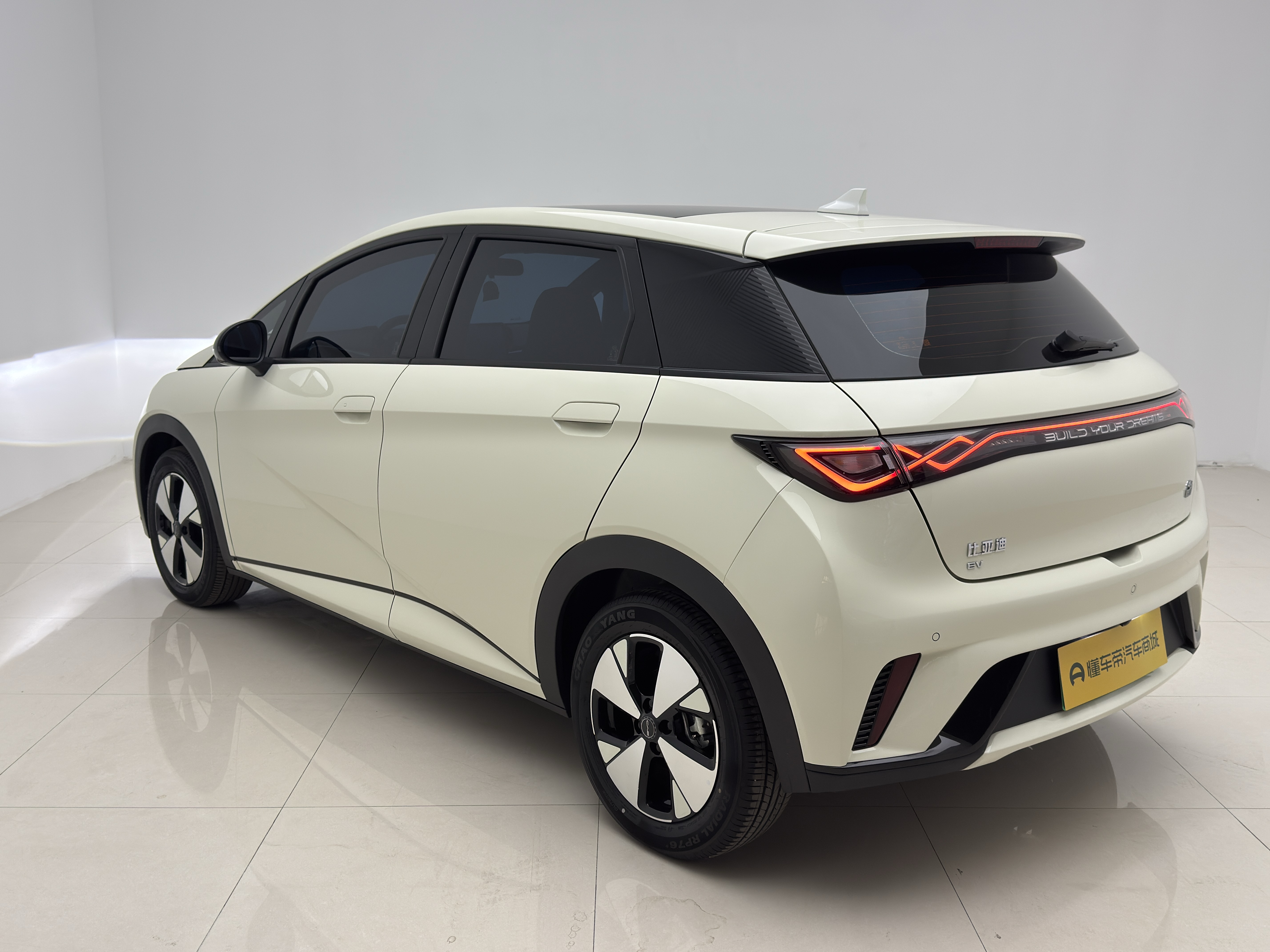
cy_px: 476
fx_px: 1284
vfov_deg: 40.7
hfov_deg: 52.6
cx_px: 635
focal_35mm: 35
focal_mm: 6.76
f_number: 1.78
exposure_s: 1/155
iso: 50
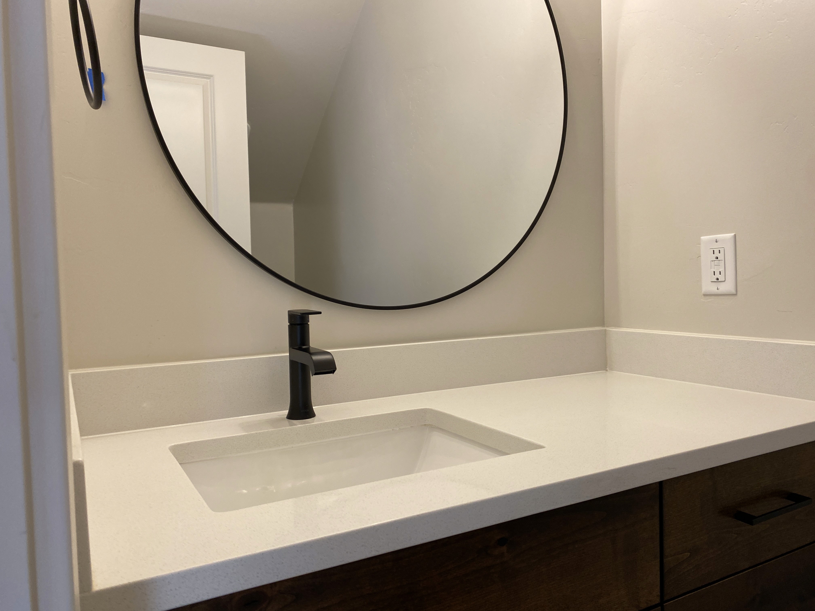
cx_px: 408
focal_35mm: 26
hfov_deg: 67.3
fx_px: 612
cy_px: 306
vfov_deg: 53.1
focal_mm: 4.25
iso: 80
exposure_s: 1/120
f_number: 1.8
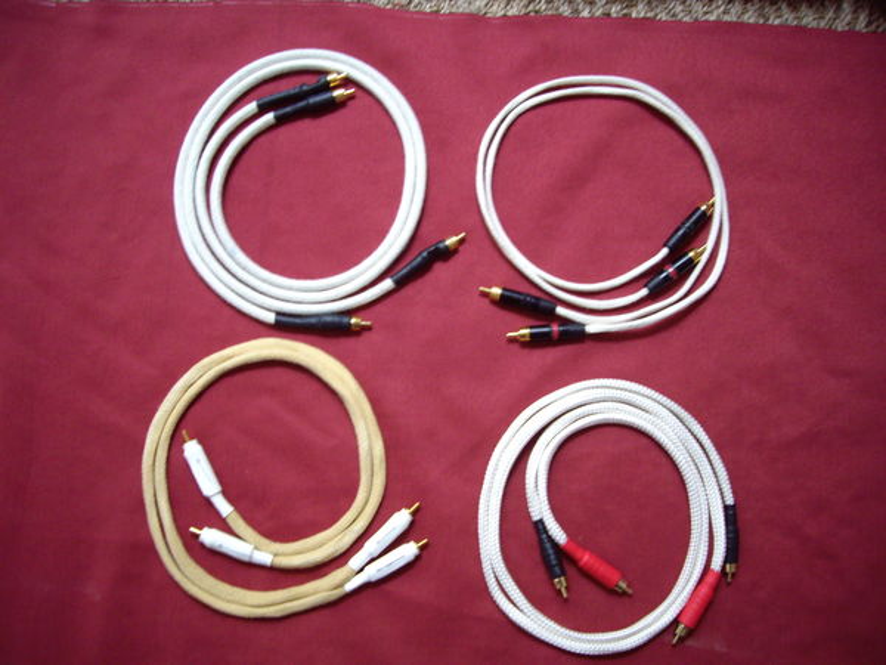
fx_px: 973
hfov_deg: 49.0
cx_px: 443
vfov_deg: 37.7
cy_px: 332
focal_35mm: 38
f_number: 2.7
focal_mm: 6.2
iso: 200
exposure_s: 1/60
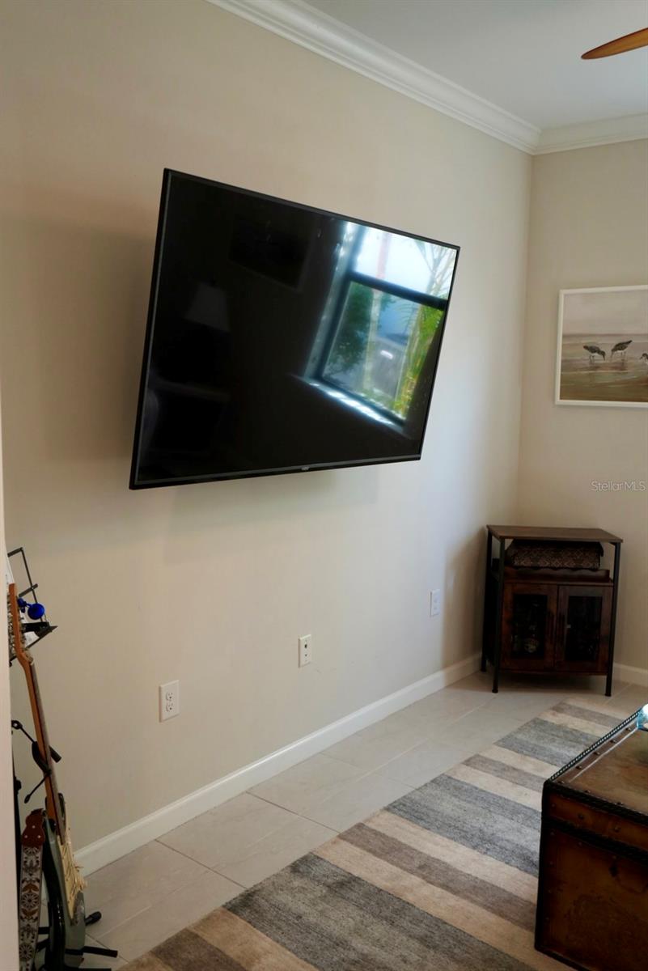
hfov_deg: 42.4
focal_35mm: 31
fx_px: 836
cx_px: 324
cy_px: 486
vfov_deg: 60.3
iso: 1600
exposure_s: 1/160
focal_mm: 31
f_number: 3.5
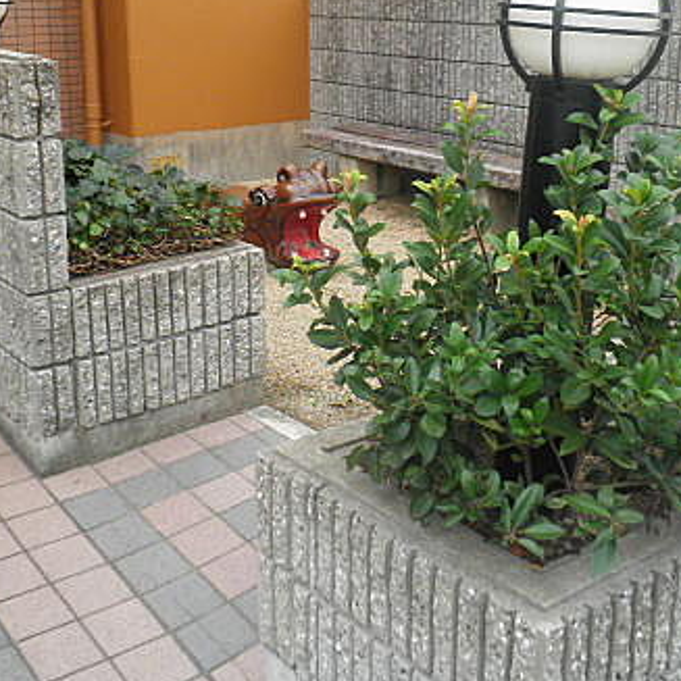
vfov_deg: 37.0
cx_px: 344
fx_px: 1002
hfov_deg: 37.6
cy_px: 206
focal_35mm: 45
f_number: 2.8
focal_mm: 4.7
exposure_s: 1/320
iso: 64
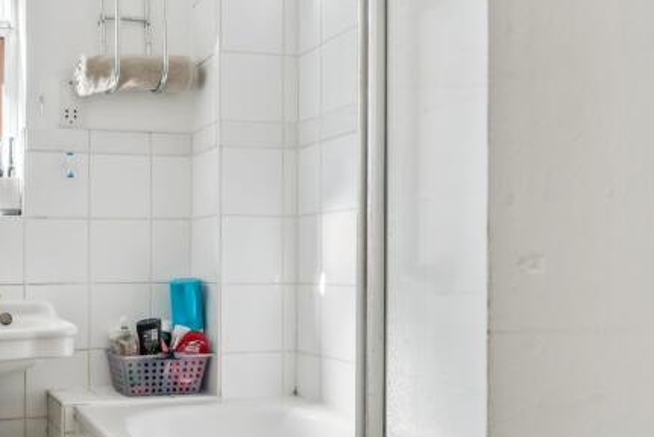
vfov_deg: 34.6
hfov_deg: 46.4
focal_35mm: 38
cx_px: 83
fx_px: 691
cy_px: 308
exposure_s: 1/50
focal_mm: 16
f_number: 8
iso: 640
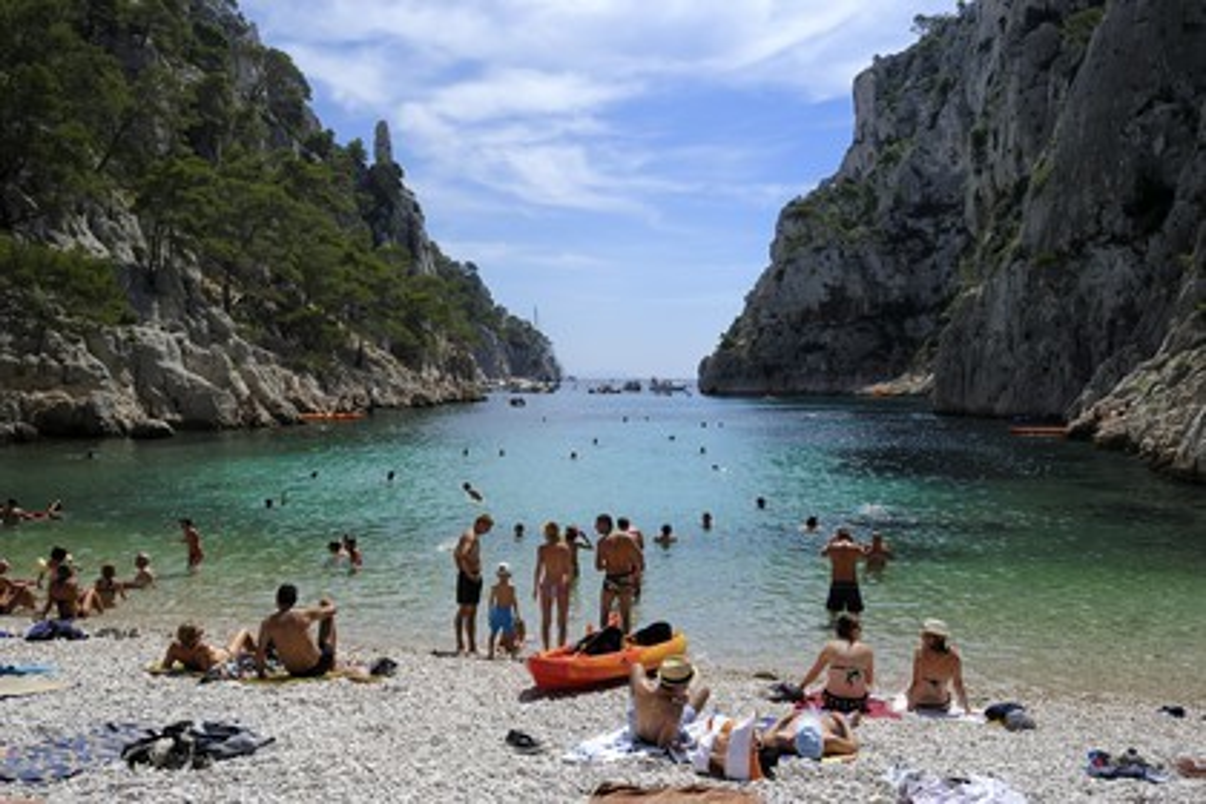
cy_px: 402
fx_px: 1038
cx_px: 603
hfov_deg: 60.3
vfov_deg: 42.3
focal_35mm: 31
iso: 200
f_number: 13
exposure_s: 1/250
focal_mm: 31
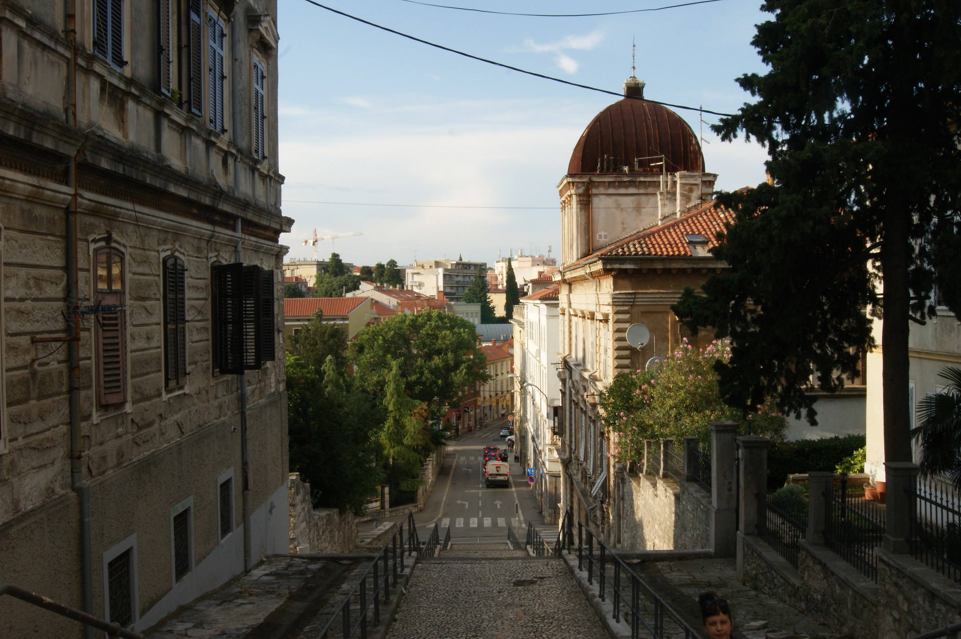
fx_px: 1040
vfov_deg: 34.2
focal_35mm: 39
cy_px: 320
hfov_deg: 49.6
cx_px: 480
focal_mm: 26
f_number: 25
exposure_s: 1/40
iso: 250
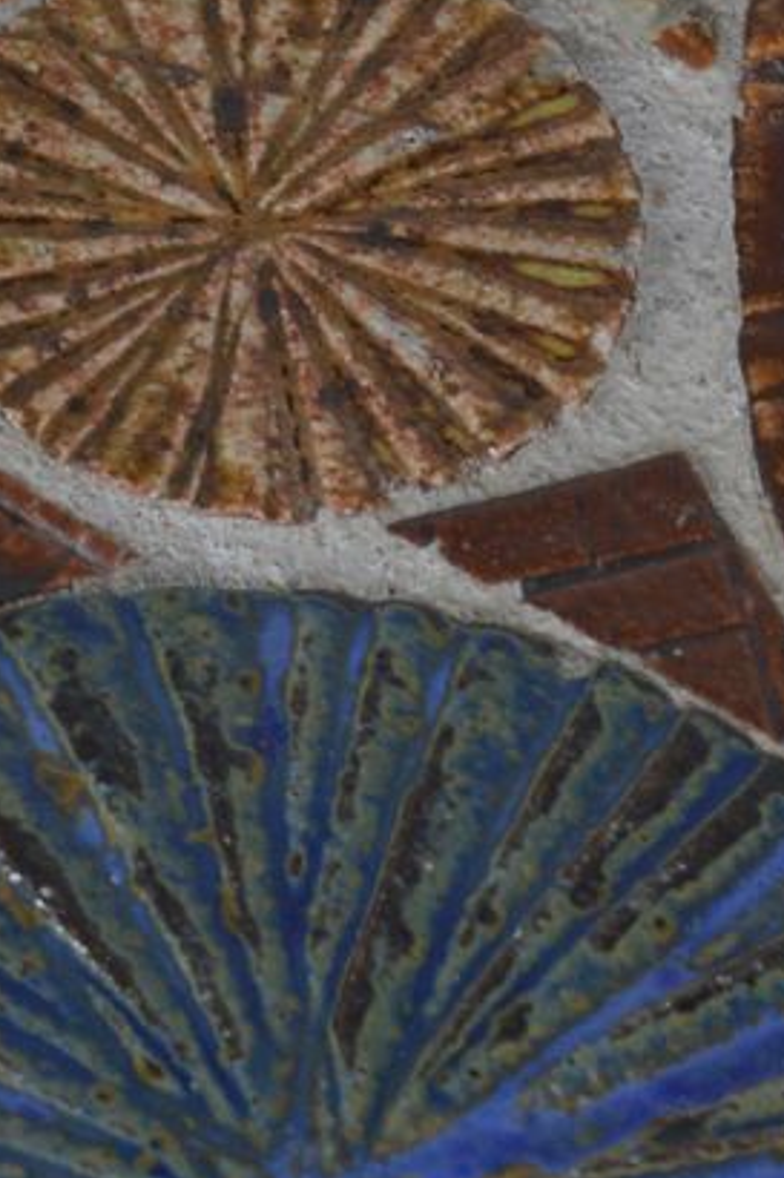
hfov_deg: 2.9
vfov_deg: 4.3
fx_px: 15463
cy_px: -261
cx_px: 402
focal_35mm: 473
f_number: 22
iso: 100
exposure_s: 1/125
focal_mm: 86
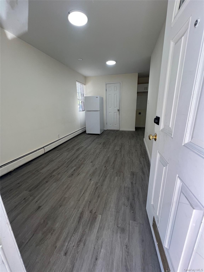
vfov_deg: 106.2
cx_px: 102
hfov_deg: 89.9
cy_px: 136
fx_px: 102
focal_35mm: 13
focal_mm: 1.57
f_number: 1.8
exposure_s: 1/120
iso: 100
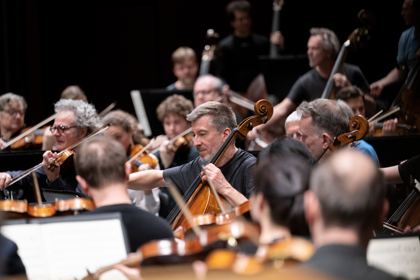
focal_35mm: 200
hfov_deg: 10.3
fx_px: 2333
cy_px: 140
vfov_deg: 6.9
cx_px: 210
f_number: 3.2
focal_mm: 200
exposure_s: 1/200
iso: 2500
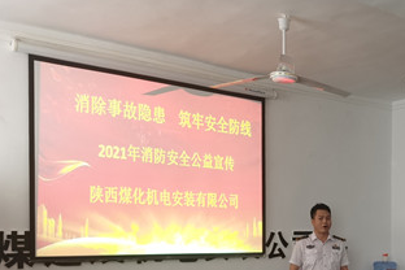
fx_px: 607
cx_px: 384
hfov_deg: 34.3
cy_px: 239
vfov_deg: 24.4
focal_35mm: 54
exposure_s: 1/40
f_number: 1.6
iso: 320
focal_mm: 5.56
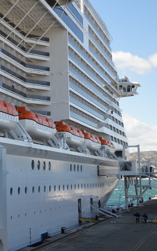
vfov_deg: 29.4
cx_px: -11
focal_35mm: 70
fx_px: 479
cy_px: 125
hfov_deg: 18.0
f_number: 6.3
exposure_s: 1/160
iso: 100
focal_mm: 30
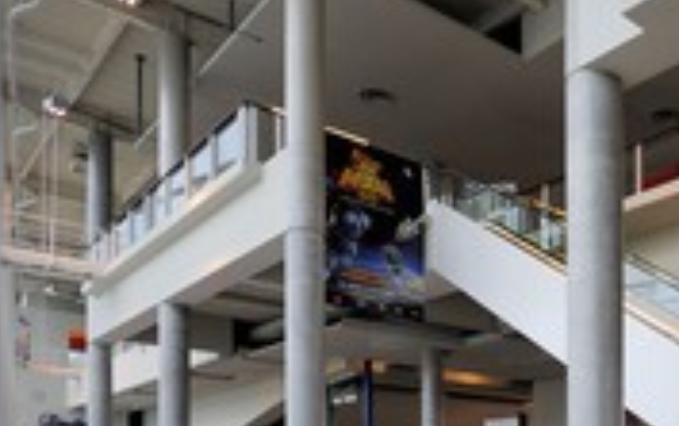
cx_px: 694
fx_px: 759
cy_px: 491
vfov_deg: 28.0
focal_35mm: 41
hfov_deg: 41.3
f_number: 6.3
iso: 400
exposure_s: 1/40
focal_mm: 17
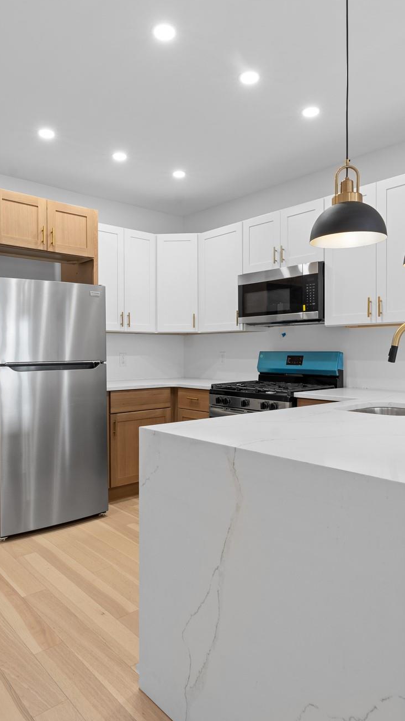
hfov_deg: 49.4
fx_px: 439
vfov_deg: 78.7
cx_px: 182
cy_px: 360
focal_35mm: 23
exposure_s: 1/5
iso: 320
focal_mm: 14
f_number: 10
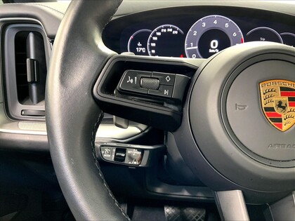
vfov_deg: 48.2
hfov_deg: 61.7
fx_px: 247
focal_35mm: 29
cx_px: 148
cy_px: 110
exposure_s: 1/60
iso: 160
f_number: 1.8
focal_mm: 3
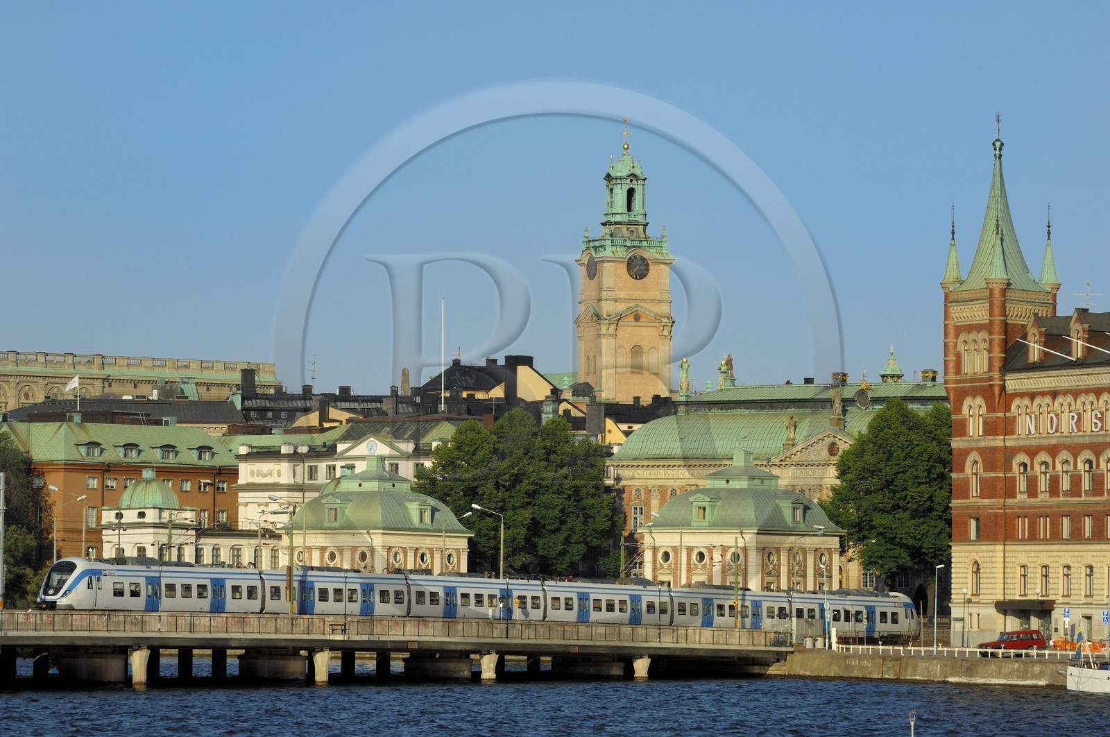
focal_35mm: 174
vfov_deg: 7.9
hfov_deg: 11.8
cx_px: 555
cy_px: 368
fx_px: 5357
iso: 100
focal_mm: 116
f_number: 11
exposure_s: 1/250
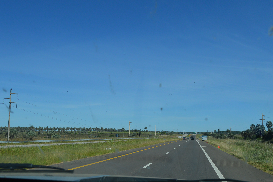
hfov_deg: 46.4
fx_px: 318
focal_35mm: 42
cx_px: 136
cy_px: 91
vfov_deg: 31.8
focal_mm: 28
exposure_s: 1/320
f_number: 9
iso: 100
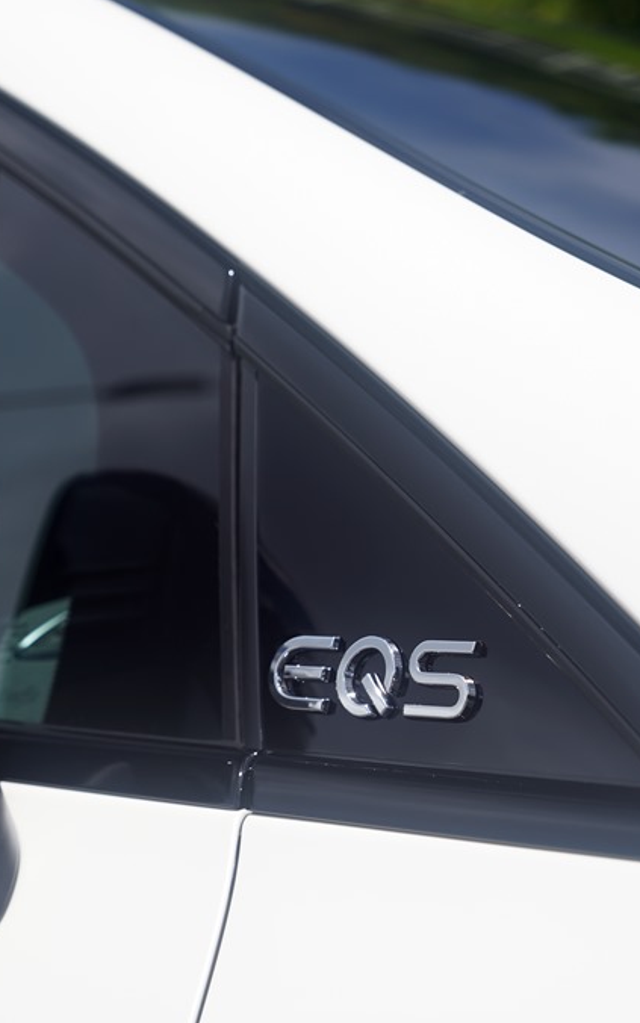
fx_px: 2454
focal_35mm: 88
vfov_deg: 23.5
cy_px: 511
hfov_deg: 14.6
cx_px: 3
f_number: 5
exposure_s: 1/200
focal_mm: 57
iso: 100
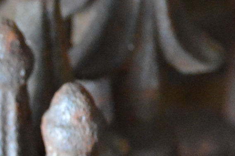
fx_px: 2080
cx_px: -67
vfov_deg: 4.3
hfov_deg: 6.4
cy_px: 272
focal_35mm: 319
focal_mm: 40
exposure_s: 1/40
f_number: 5
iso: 3200
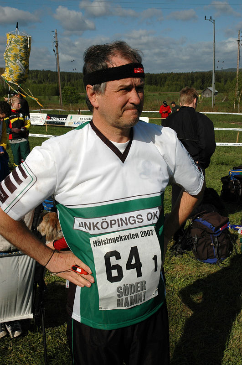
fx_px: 410
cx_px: 121
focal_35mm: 40
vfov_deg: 48.0
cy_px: 182
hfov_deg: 32.9
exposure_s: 1/800
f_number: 10
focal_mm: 27
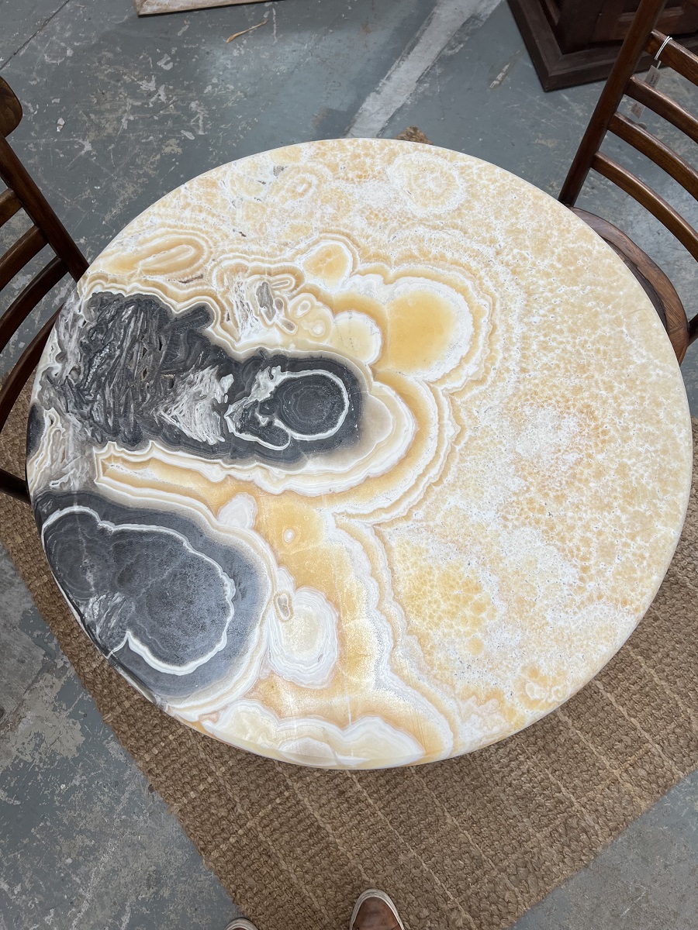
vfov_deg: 67.3
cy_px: 465
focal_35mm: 26
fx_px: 699
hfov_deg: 53.1
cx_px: 349
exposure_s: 1/100
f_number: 1.5
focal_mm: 5.7
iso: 40
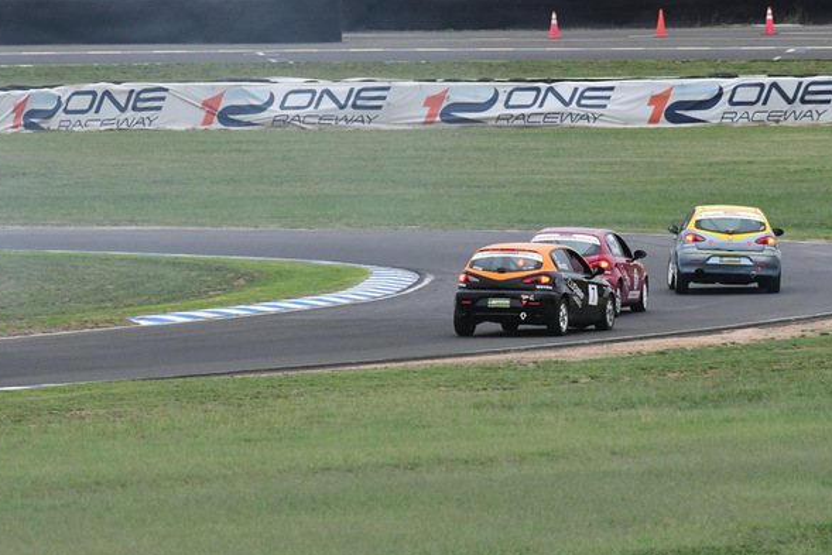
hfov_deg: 2.4
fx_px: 19787
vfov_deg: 1.6
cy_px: 261
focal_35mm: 856
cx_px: 521
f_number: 10
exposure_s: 1/640
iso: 2500
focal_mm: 420
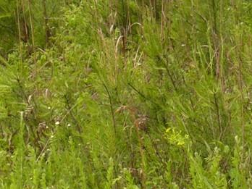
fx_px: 1500
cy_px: -82
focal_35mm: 206
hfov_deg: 9.5
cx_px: 243
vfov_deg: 7.1
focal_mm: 7.4
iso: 100
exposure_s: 1/125
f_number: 4
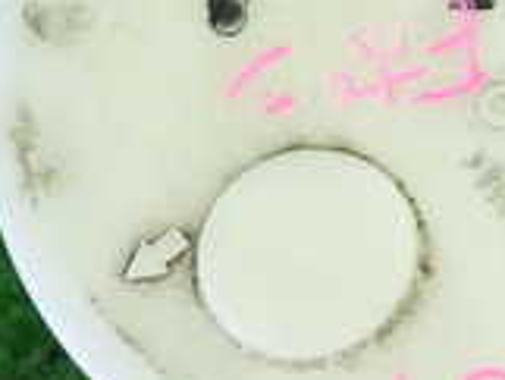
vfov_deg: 15.9
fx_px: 1358
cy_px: 151
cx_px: 430
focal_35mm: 93
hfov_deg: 20.7
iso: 250
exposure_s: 1/30
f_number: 2
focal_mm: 4.5
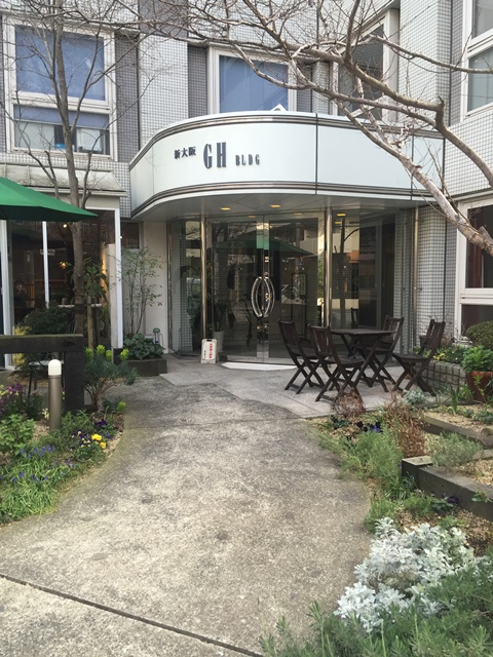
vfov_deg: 61.7
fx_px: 551
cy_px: 328
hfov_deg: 48.2
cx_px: 246
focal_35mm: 29
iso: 50
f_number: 2.2
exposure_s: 1/120
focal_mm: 4.15
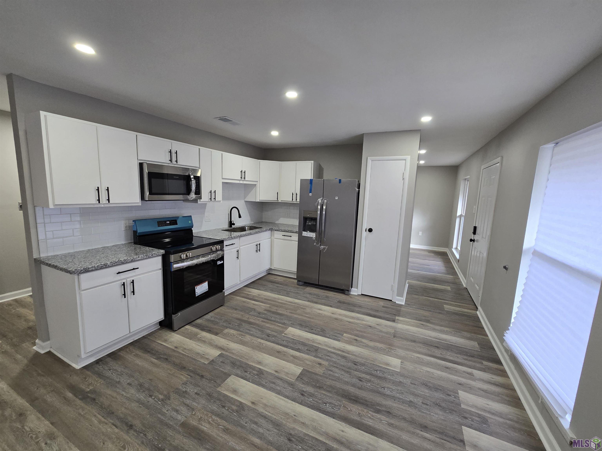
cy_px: 226
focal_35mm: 13
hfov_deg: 106.2
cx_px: 301
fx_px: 226
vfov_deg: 89.9
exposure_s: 1/60
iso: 125
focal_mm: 2.2
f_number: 2.2
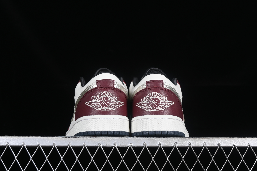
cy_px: 86
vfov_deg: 18.2
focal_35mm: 75
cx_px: 128
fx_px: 535
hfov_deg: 27.0
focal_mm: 50
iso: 160
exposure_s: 1/80
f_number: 8
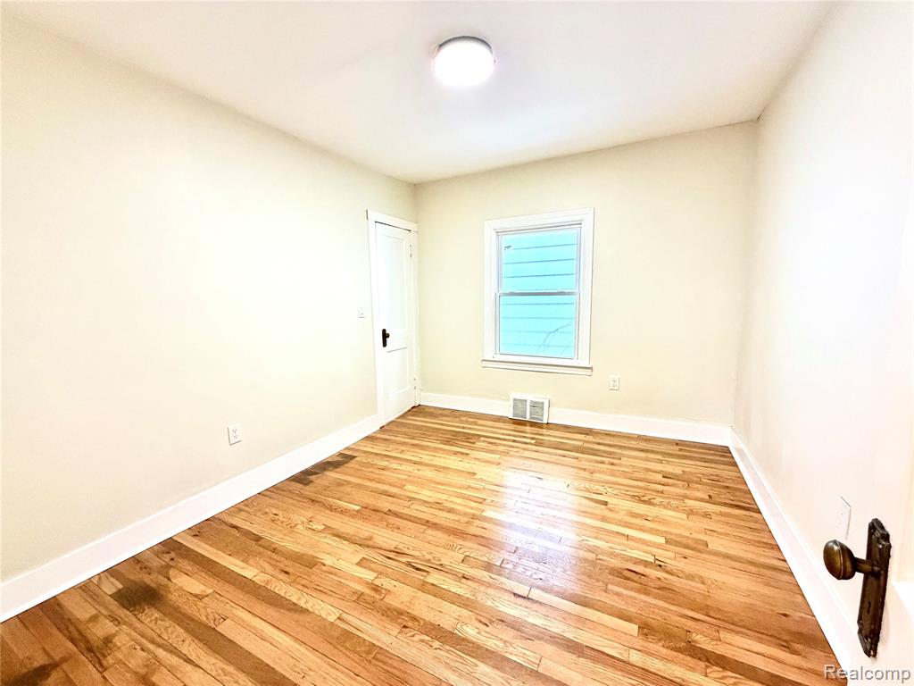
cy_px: 343
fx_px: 370
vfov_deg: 85.7
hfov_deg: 102.1
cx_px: 457
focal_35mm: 14
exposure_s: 1/60
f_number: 2.2
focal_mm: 2.22
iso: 400
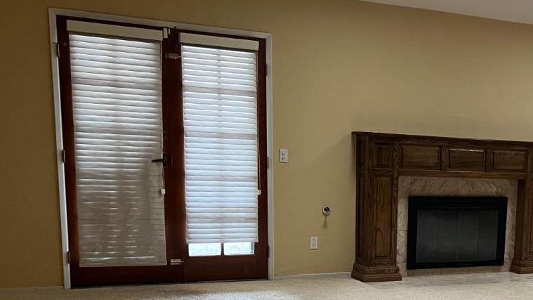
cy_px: 288
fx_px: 791
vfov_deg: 20.9
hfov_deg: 35.2
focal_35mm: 56
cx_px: 475
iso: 400
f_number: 1.5
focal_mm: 5.7
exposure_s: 1/40
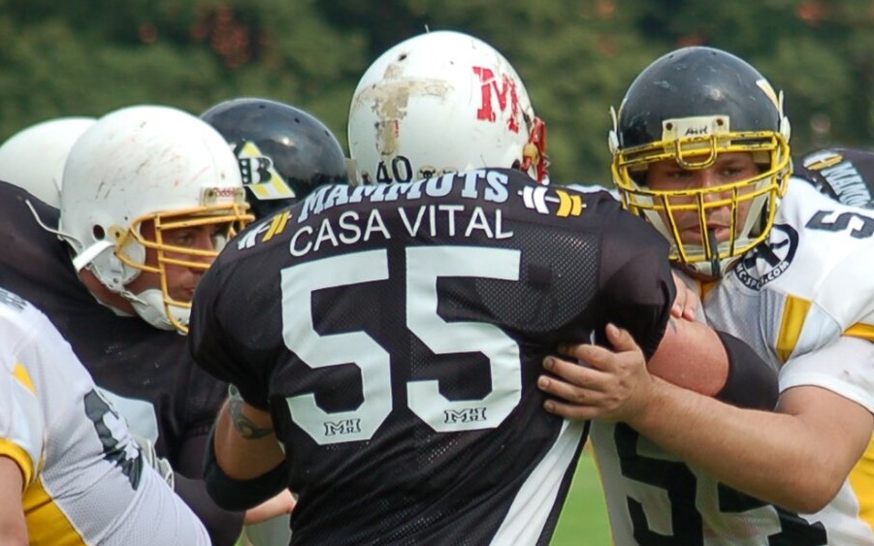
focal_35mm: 447
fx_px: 10647
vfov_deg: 2.9
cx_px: 756
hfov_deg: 4.7
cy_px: 594
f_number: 4.2
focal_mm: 120
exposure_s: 1/1000
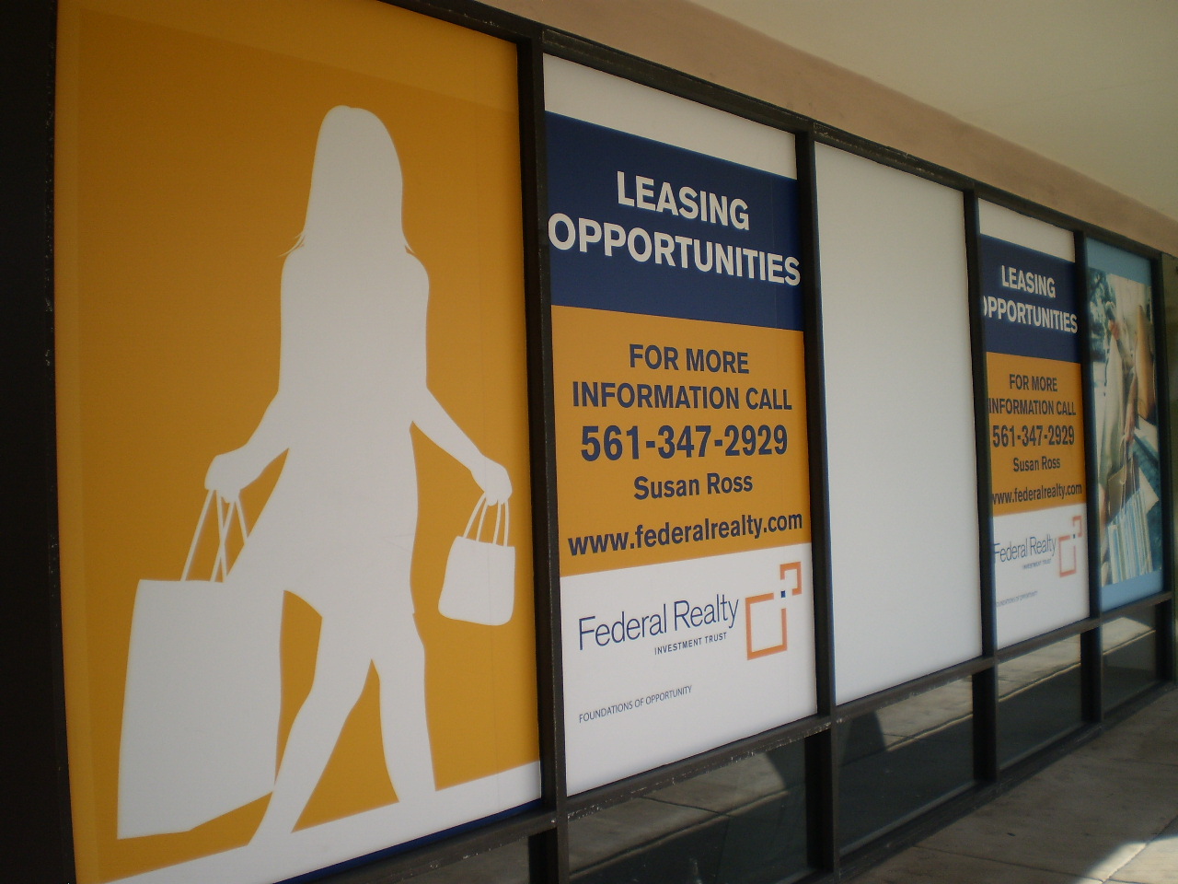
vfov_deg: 39.7
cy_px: 442
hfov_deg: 51.4
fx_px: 1225
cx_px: 589
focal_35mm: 36
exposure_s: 1/800
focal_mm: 6.3
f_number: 3.1
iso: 64
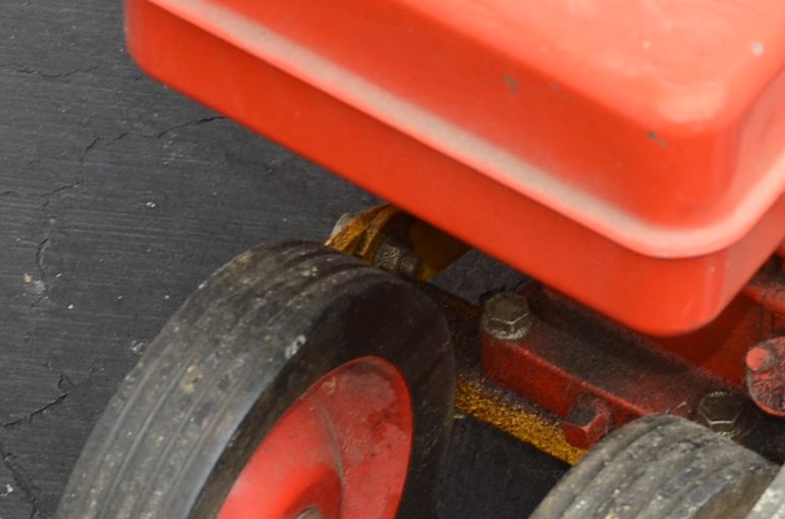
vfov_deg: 5.5
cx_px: 816
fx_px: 5439
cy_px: 425
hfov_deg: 8.2
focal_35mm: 250
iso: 320
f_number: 5
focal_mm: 52
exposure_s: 1/125
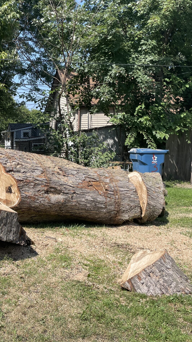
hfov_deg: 29.3
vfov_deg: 52.8
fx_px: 344
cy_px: 171
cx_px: 4
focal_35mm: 38
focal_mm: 4.2
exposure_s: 1/2174
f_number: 1.6
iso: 32
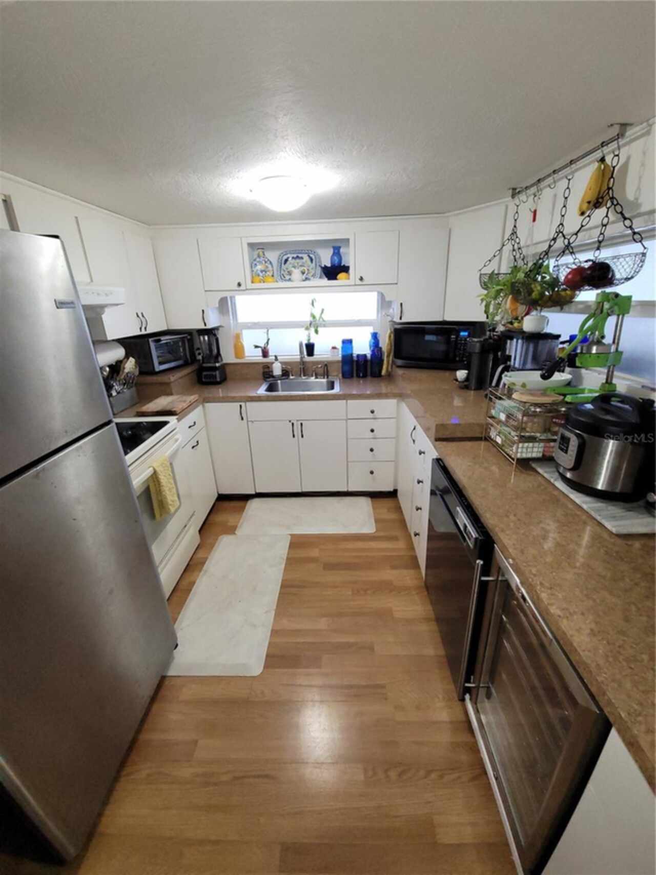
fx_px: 328
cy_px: 438
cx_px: 328
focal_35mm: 13
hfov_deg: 89.9
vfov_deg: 106.2
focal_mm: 2.2
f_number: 2.2
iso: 400
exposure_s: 1/60
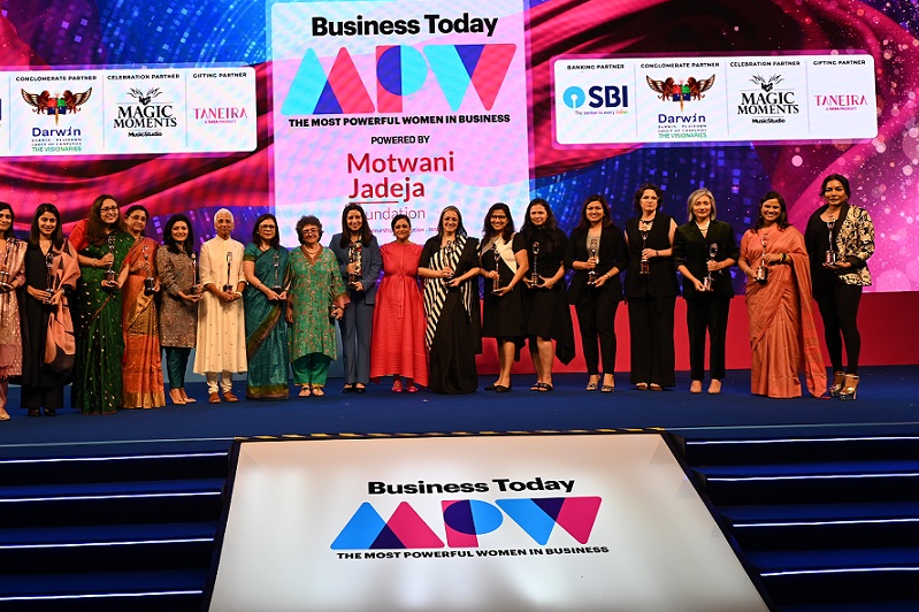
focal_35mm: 38
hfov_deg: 50.9
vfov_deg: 35.3
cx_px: 378
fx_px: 959
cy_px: 251
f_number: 5.6
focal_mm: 31.5
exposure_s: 1/160
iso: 640
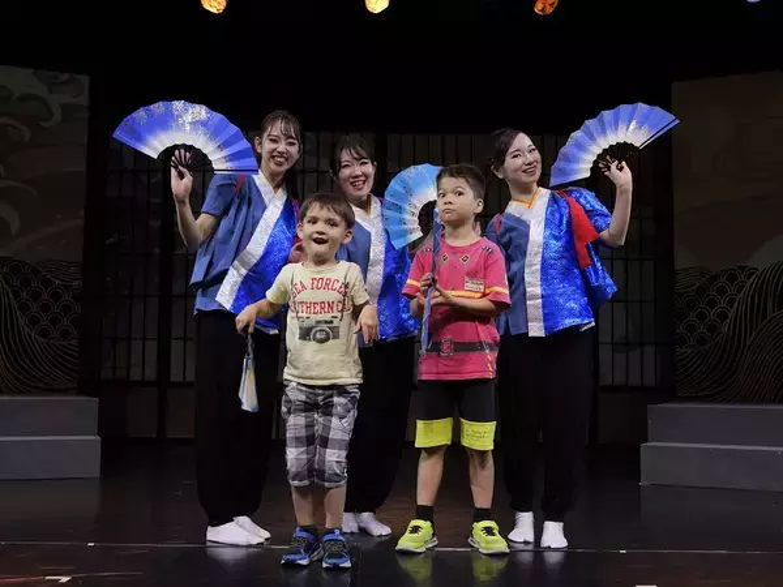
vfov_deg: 34.3
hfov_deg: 44.8
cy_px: 294
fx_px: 950
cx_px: 392
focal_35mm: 42
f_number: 2.8
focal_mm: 21
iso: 100
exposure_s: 1/125
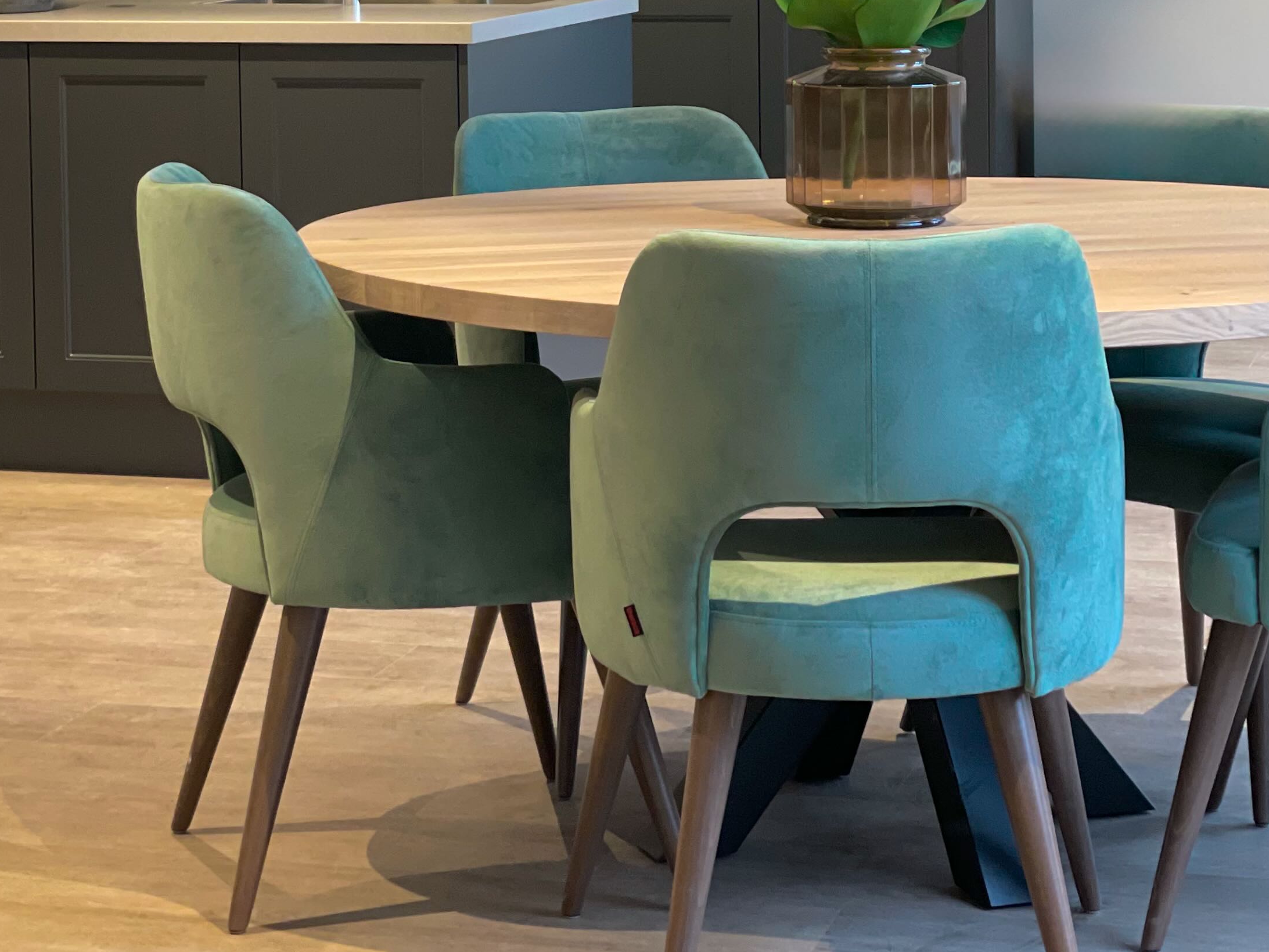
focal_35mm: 62
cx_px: 686
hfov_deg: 31.2
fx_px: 2273
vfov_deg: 23.7
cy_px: 489
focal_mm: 6
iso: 200
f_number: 2
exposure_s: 1/35
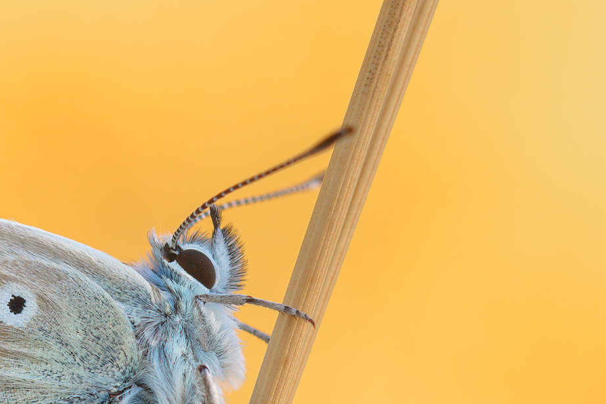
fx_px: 5741
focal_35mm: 341
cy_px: 320
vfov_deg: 4.0
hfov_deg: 6.0
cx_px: 95
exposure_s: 1/25
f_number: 13
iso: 100
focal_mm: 105
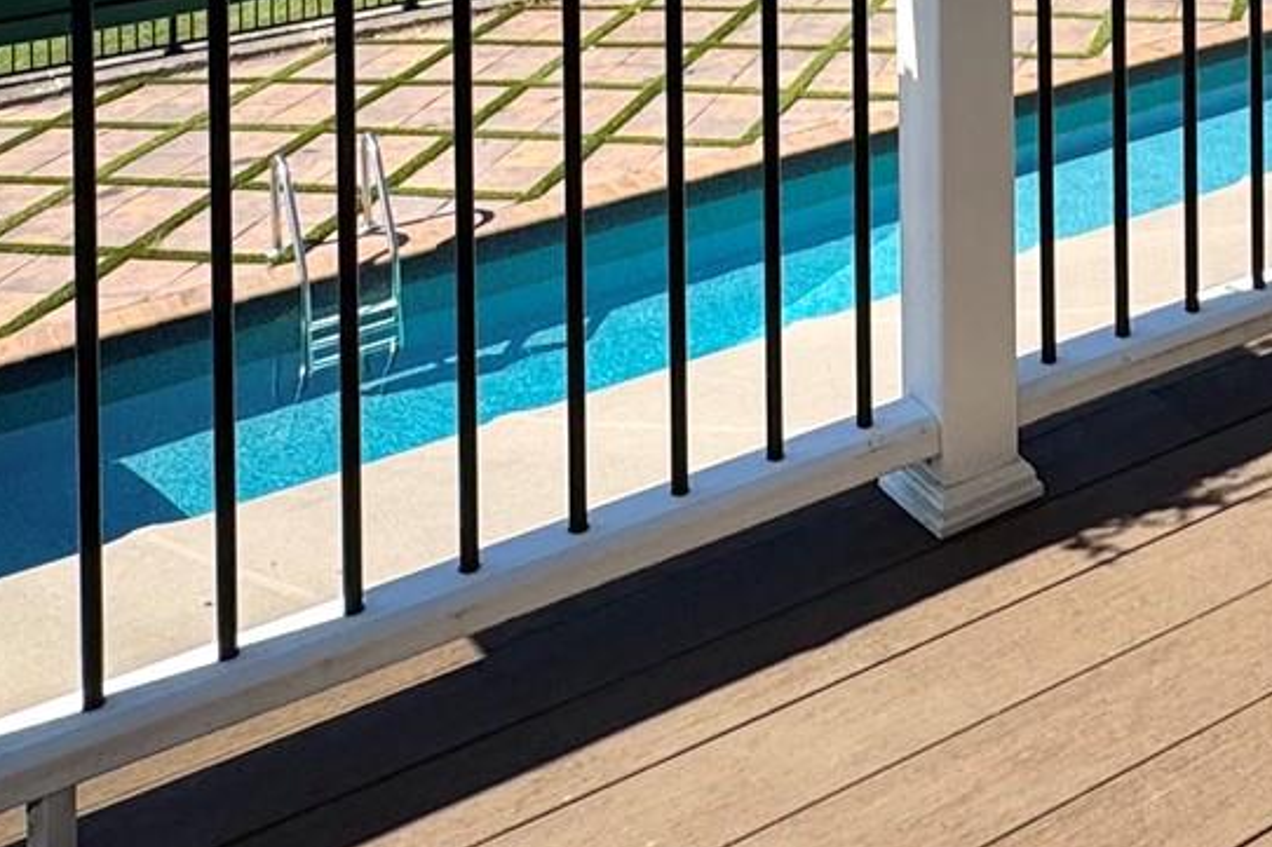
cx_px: 1150
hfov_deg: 34.2
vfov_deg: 19.7
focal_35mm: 55
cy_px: -580
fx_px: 1943
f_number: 2.2
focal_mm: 2.22
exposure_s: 1/1789
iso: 50
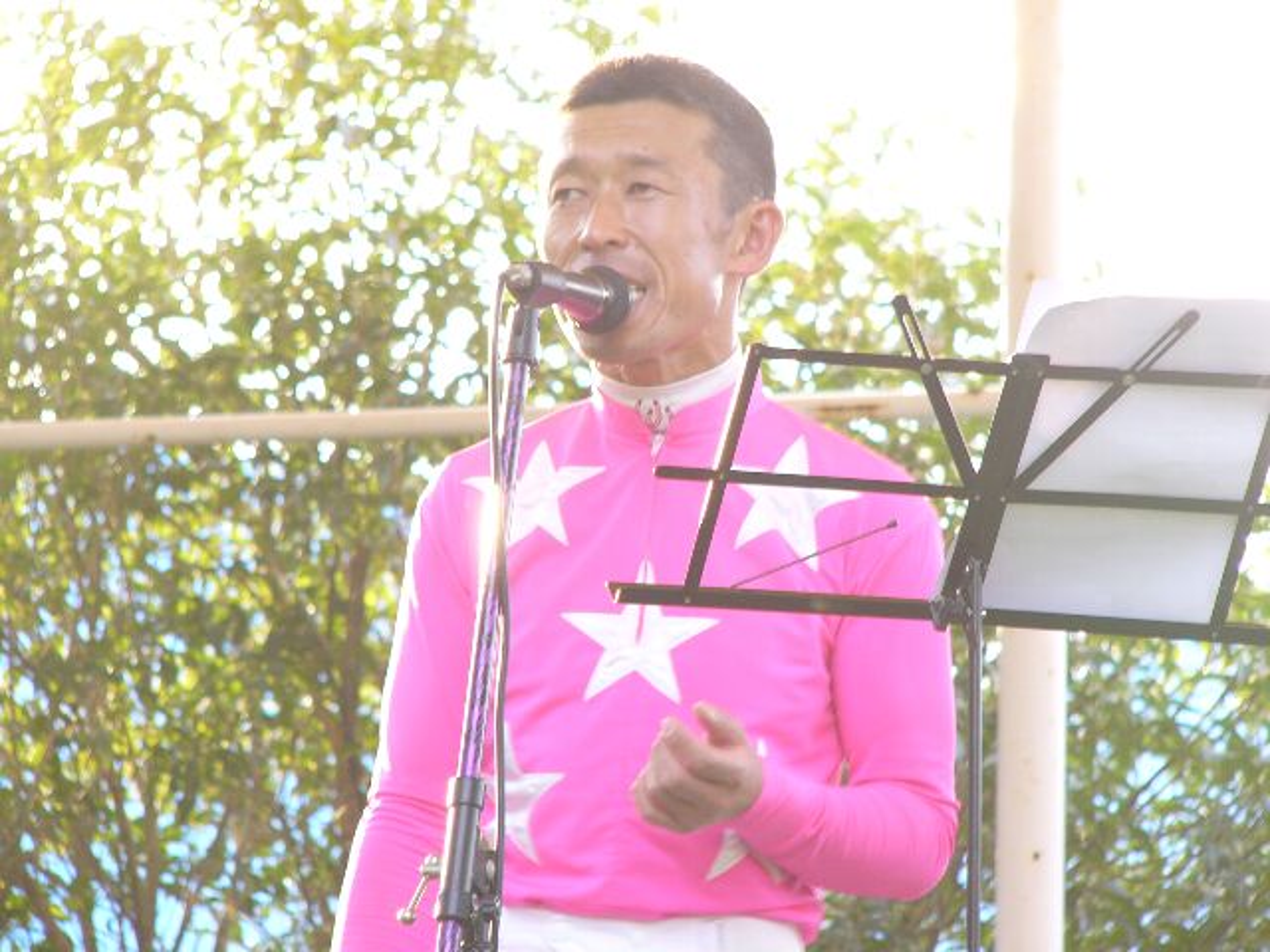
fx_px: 10199
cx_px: 635
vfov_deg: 5.3
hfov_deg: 7.1
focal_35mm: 278
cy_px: 476
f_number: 2.8
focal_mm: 46.3
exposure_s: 1/30
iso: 50
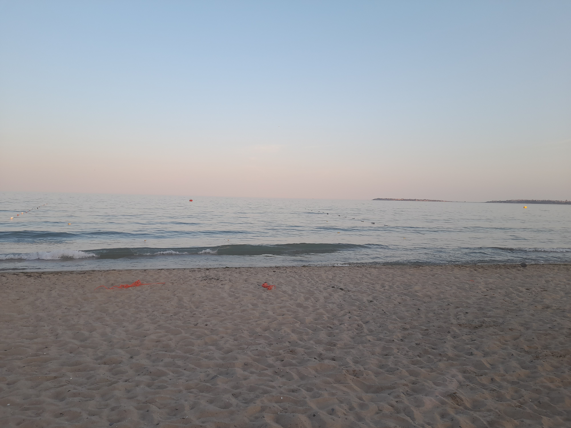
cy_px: 214
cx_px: 286
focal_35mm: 25
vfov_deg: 54.9
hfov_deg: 69.4
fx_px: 412
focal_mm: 4.6
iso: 20
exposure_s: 1/148
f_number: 2
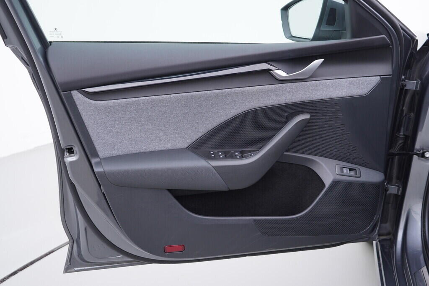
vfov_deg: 36.9
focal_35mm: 36
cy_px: 143
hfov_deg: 53.1
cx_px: 214
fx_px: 429
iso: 125
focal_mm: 24
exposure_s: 1/50
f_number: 3.2
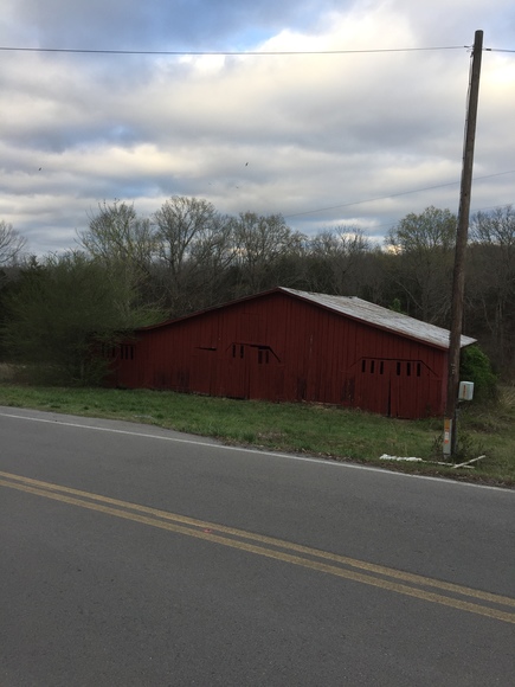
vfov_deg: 61.7
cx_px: 258
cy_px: 344
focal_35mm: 29
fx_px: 575
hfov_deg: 48.2
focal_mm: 4.15
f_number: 2.2
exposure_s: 1/304
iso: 32
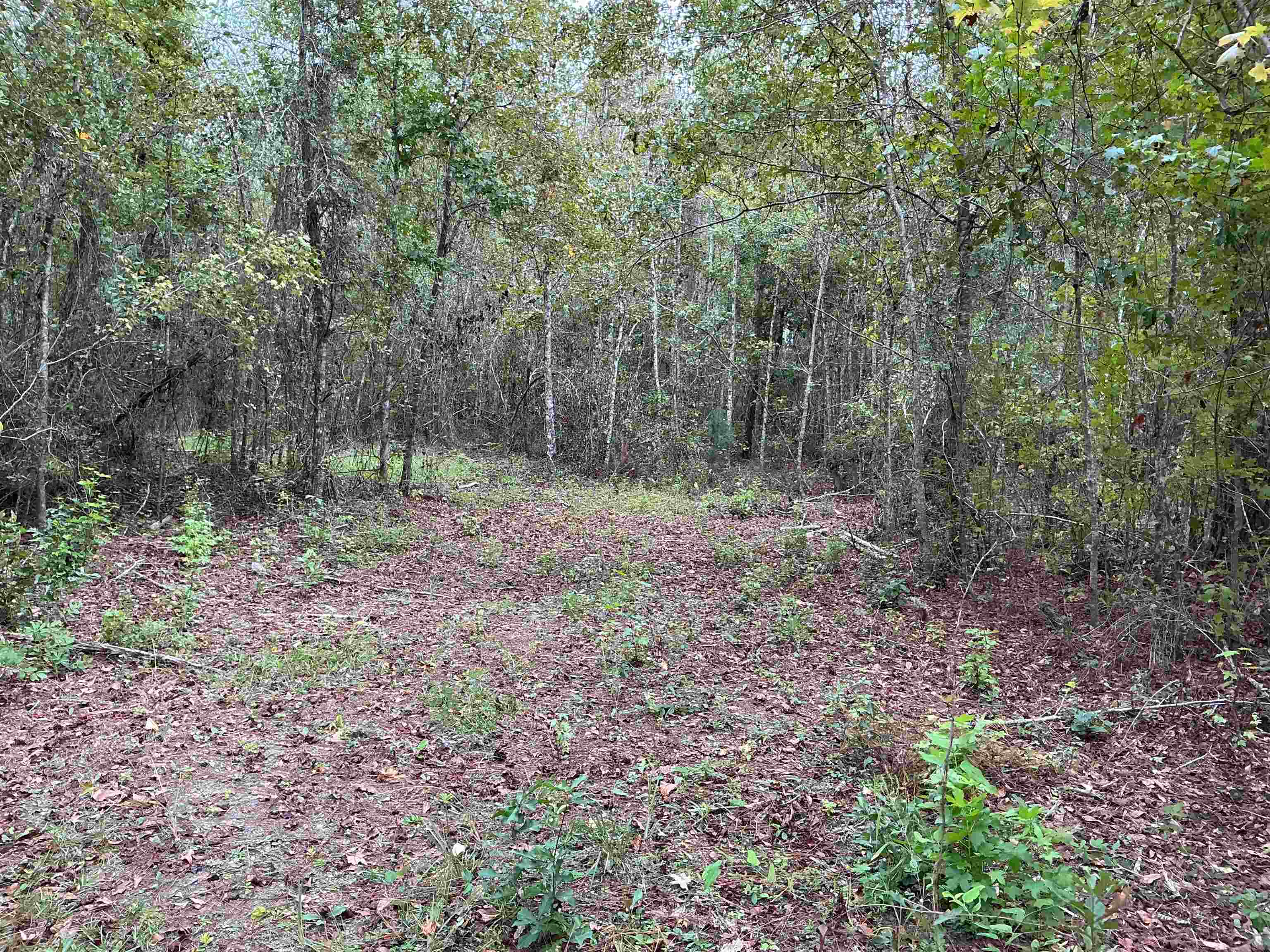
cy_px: 476
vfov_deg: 48.2
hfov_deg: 61.7
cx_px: 635
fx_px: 1064
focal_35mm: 29
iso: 25
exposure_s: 1/120
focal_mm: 3
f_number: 1.8
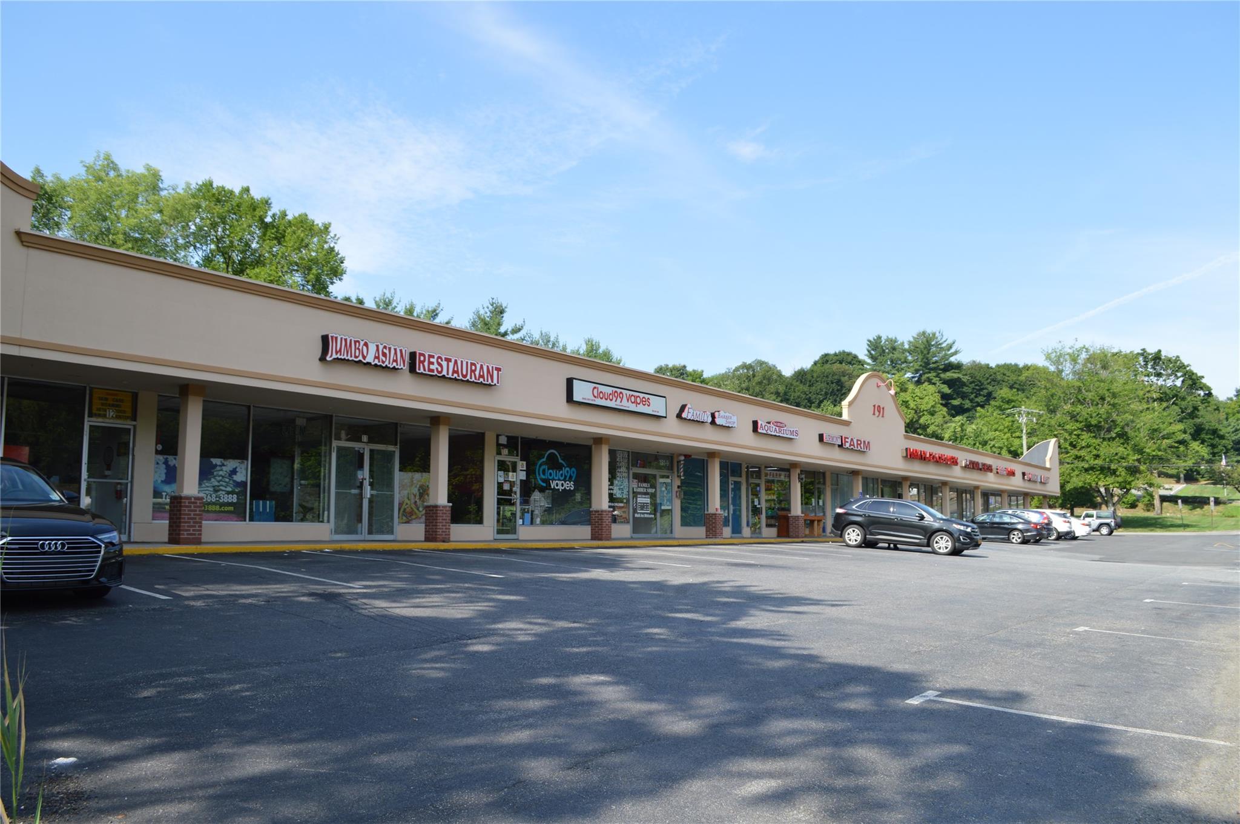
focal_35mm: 27
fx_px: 929
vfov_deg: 47.8
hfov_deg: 67.4
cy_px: 412
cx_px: 620
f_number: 6.3
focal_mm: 18
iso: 100
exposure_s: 1/160
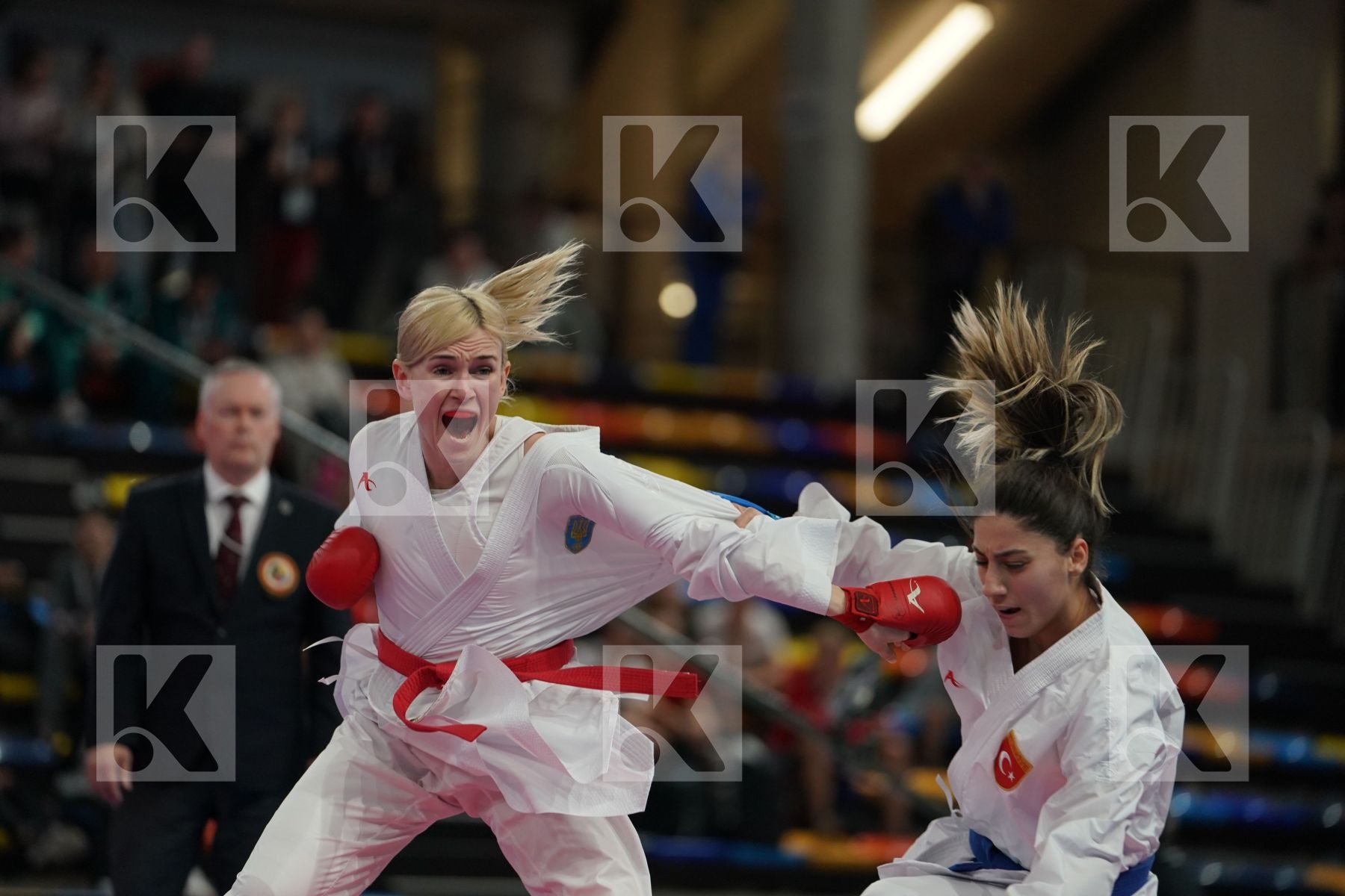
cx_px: 672
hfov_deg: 10.3
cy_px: 448
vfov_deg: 6.9
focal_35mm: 200
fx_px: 7472
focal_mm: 200
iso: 1600
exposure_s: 1/1000
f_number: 2.8
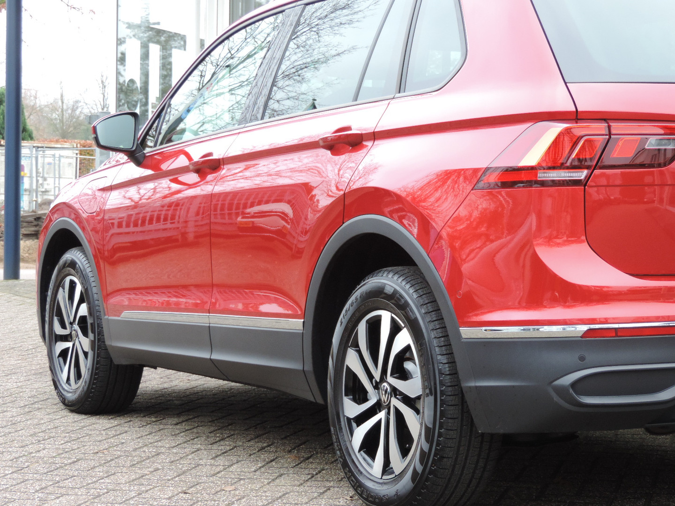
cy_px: 253
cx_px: 338
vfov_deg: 16.4
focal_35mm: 90
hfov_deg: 21.8
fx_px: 1755
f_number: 4.1
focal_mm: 16
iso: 400
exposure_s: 1/50
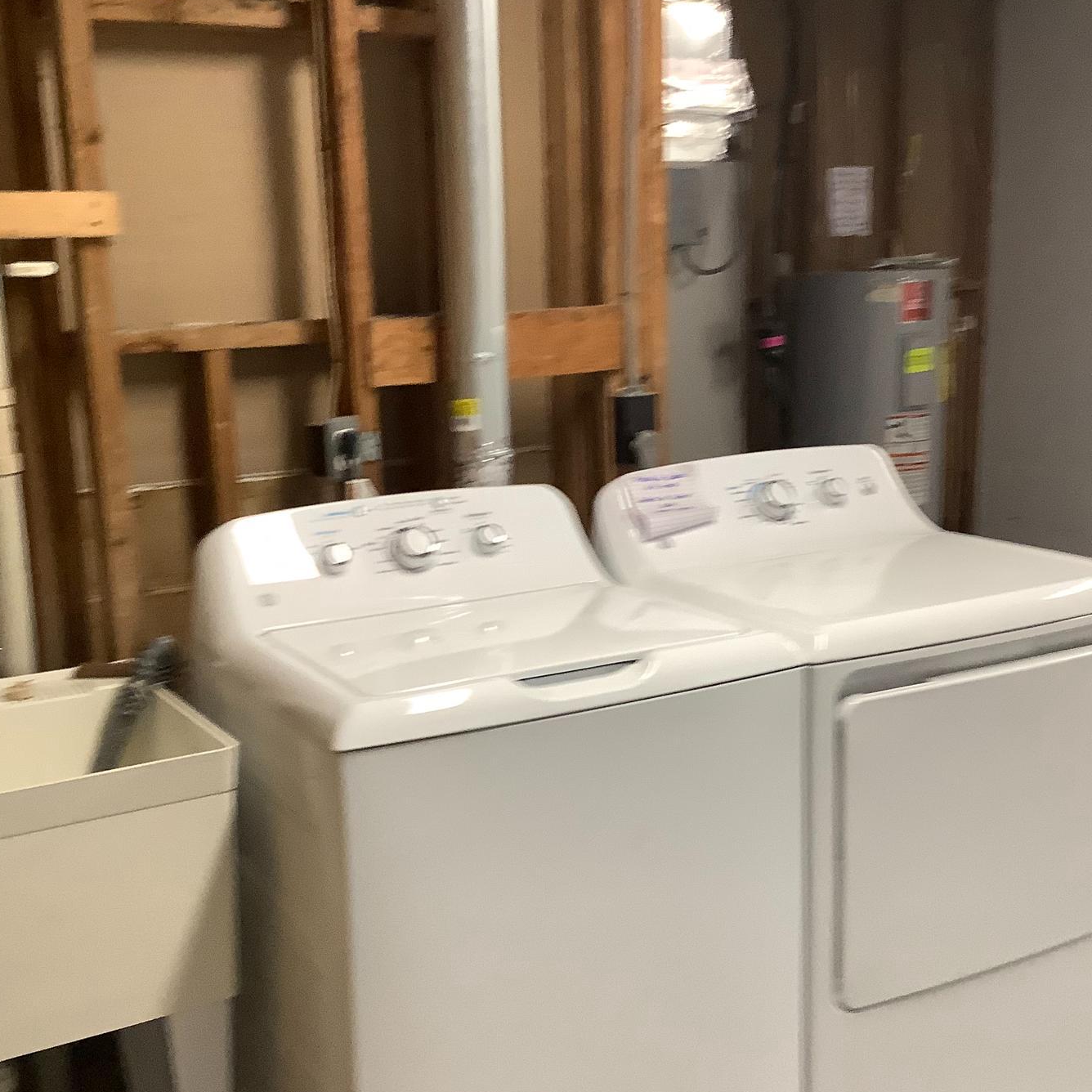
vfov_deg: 39.9
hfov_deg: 40.0
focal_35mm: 42
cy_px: 620
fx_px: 1499
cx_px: 582
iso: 160
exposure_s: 1/60
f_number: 2.4
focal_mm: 3.3
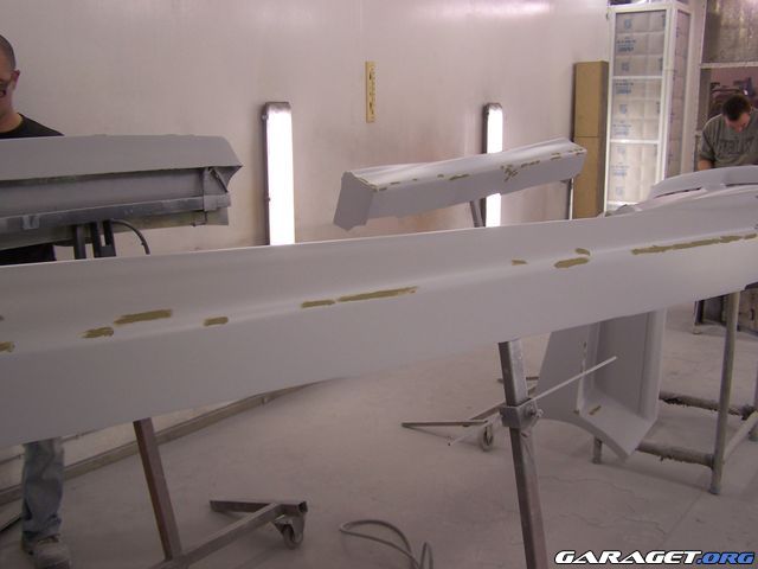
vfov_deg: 37.7
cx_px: 379
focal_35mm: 38
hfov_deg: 49.0
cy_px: 284
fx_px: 832
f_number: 2.8
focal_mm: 6.3
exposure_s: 1/30
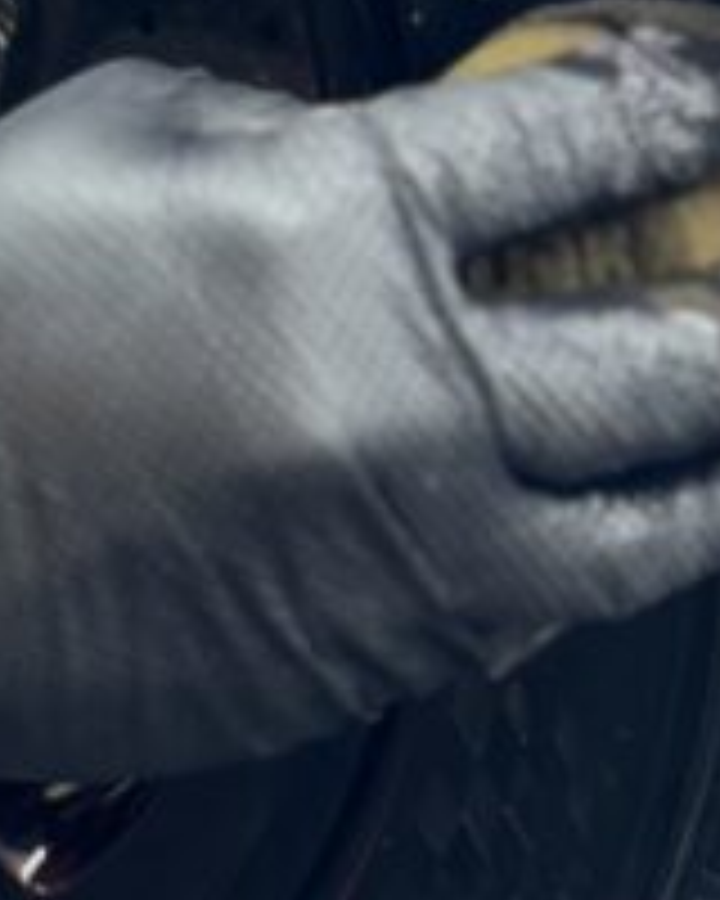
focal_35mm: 120
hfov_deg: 12.6
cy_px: -248
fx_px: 3196
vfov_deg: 15.3
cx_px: -122
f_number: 1.78
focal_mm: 6.76
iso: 400
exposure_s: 1/50
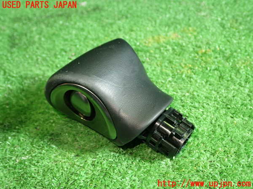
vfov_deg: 37.7
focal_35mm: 38
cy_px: 94
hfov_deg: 49.0
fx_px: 278
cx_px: 126
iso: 320
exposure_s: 1/40
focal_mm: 6.83
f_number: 2.7
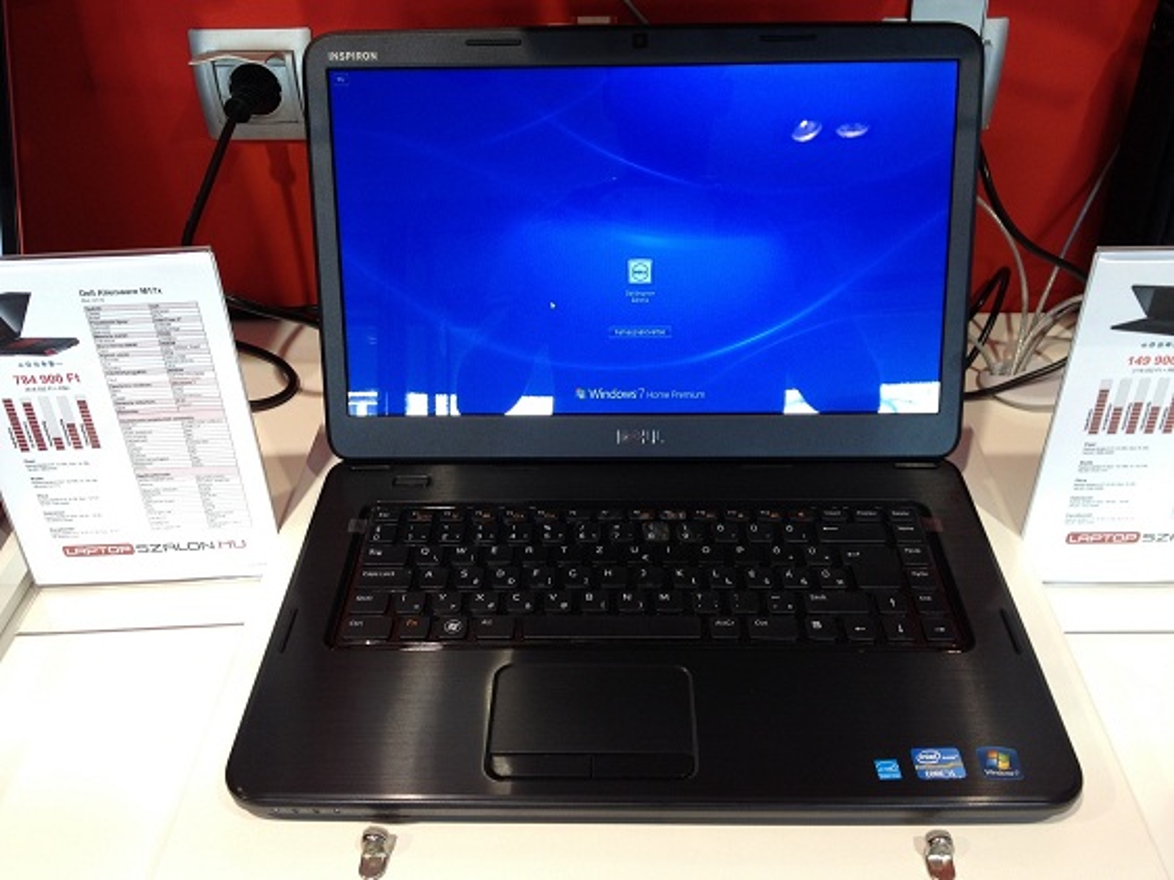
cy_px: 440
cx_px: 587
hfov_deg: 52.6
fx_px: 1187
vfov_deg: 40.7
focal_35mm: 35
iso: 80
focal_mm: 4.28
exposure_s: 1/40
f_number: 2.4
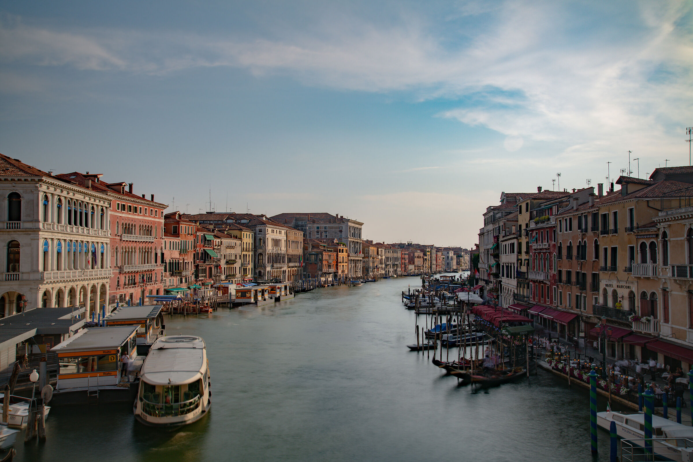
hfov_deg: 58.7
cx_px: 346
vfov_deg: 41.1
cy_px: 231
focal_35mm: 32
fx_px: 616
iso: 100
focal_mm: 32
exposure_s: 4
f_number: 9
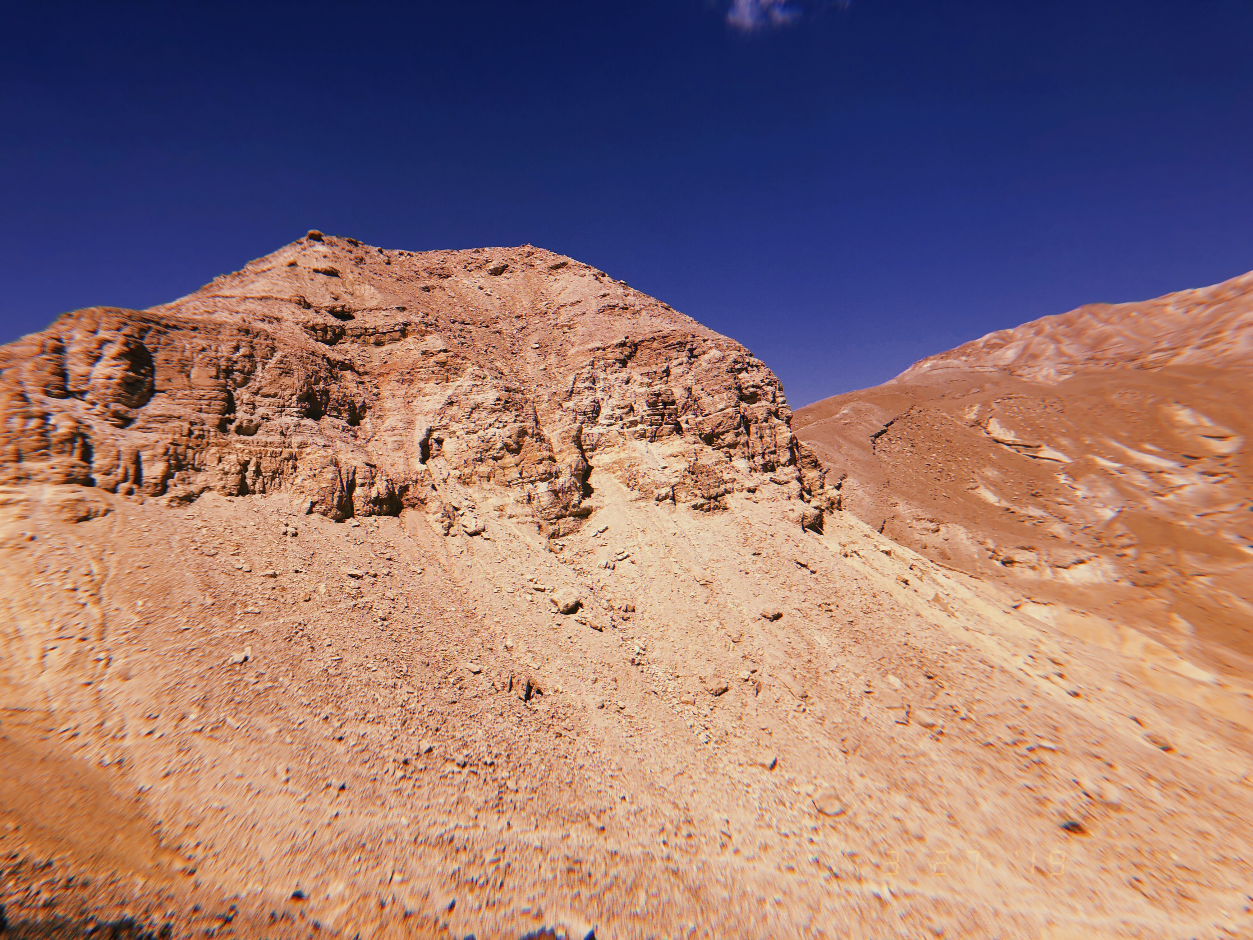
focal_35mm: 28
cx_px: 626
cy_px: 470
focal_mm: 3.99
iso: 20
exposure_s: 1/4367
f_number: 1.8
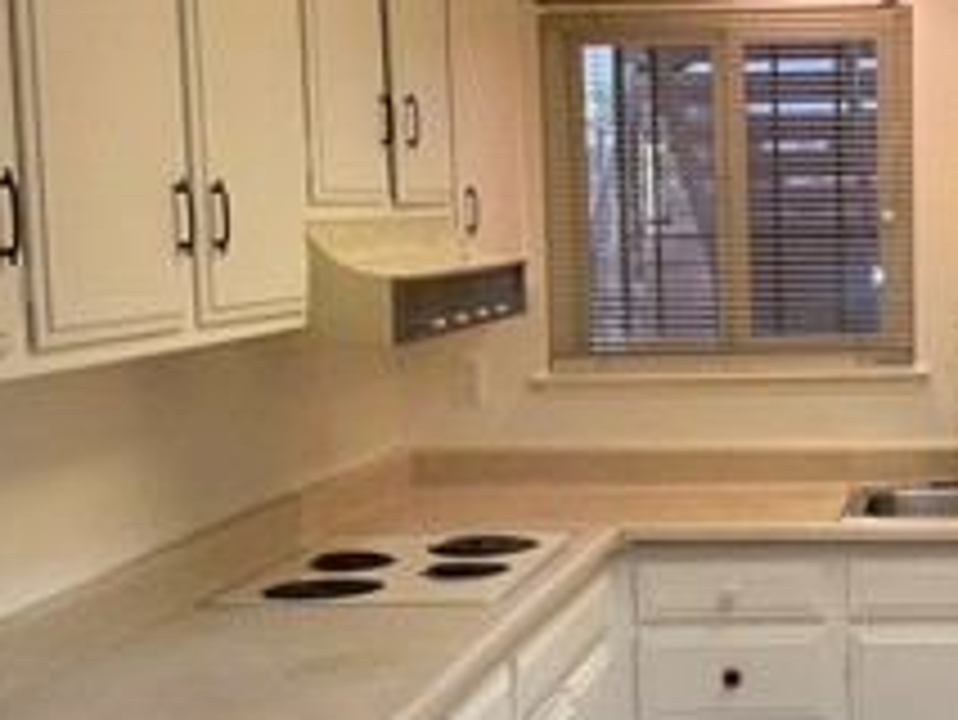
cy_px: 410
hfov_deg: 26.2
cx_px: 841
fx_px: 1994
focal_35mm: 72
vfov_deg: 20.4
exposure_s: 1/180
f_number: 1.78
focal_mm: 6.76
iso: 100
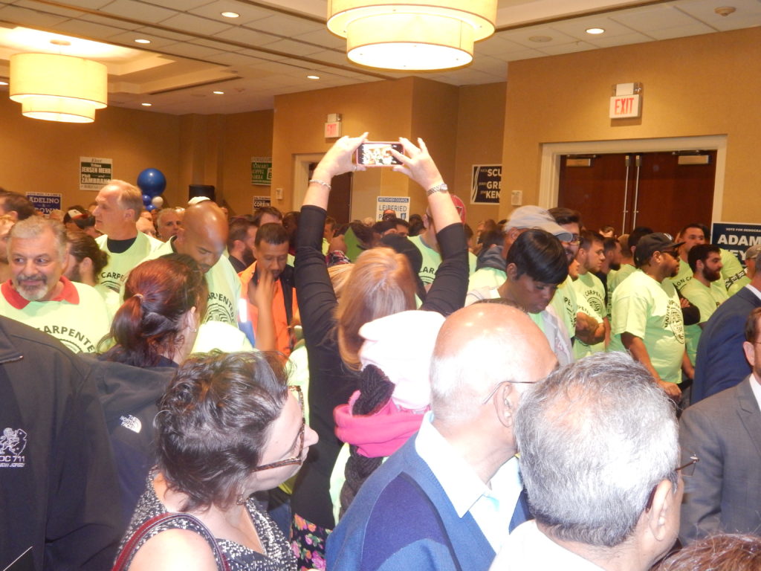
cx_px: 380
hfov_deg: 52.6
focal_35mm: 35
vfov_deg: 40.7
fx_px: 769
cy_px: 286
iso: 400
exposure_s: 1/20
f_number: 3.3
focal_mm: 6.1
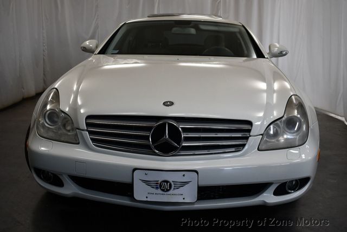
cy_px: 116
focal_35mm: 36
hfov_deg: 53.1
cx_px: 174
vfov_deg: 36.9
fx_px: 347
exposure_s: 1/250
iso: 400
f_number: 3.5
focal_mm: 18
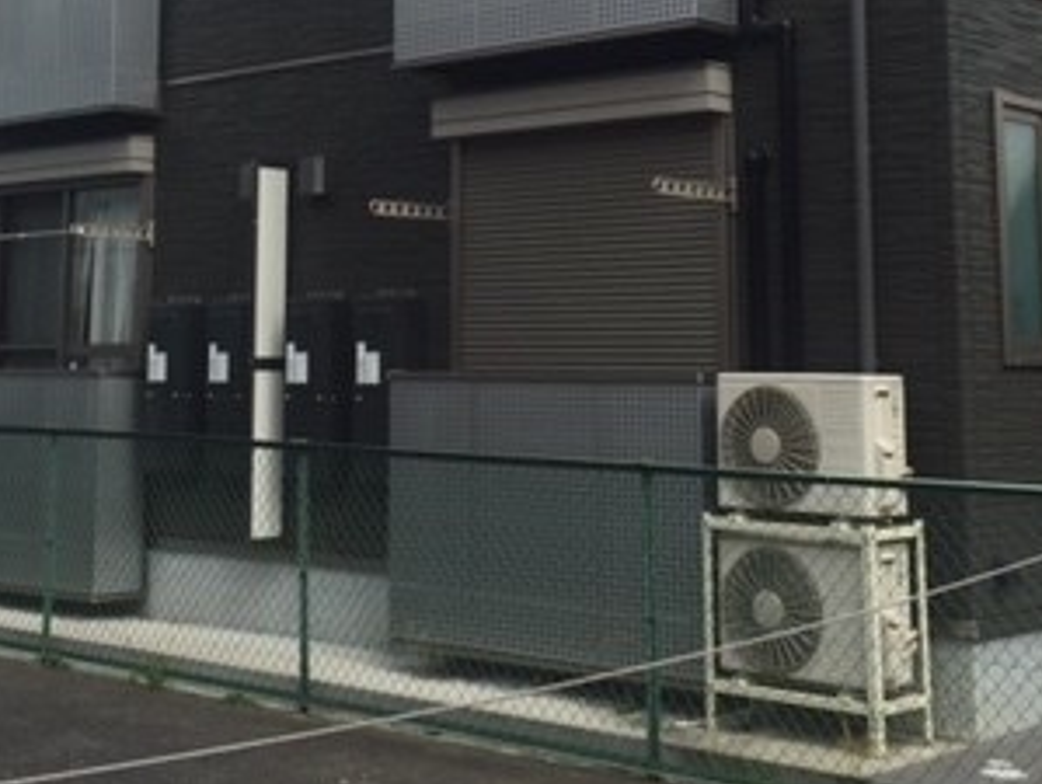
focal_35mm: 62
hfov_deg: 31.1
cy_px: 80
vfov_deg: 23.1
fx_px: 1869
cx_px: 474
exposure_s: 1/1319
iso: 32
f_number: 2.2
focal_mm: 4.15
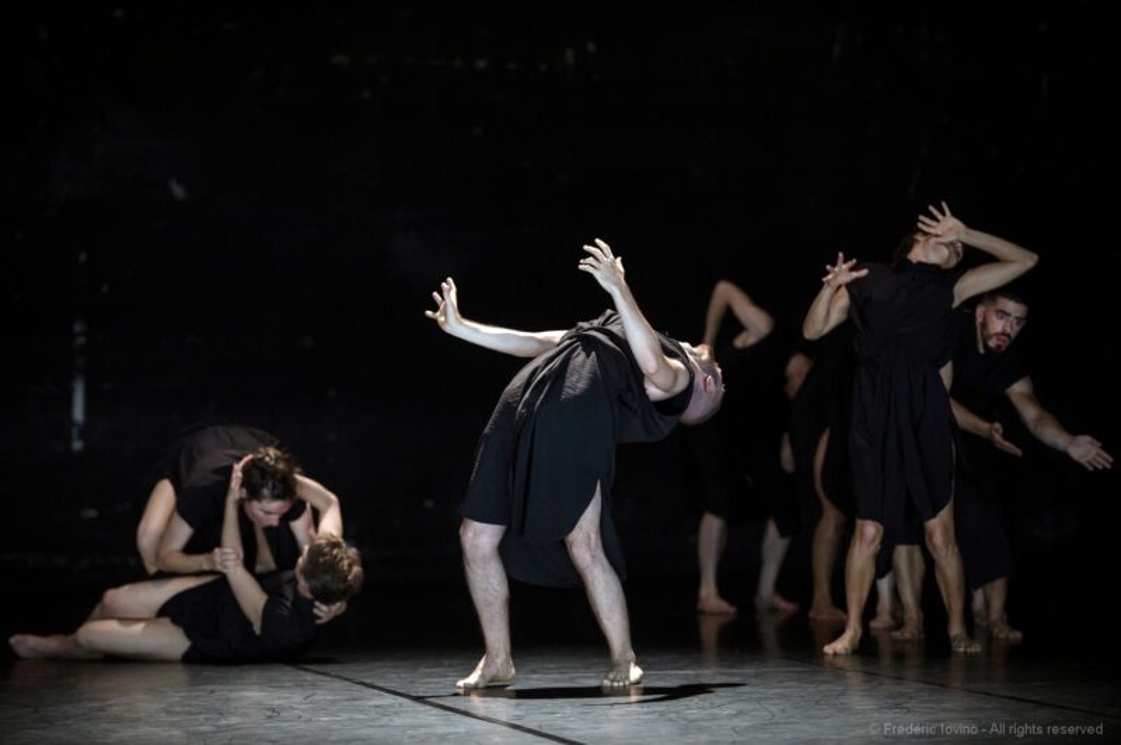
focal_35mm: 140
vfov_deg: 9.8
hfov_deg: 14.7
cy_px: 372
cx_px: 560
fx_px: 4356
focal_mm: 140
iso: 4000
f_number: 2.8
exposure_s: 1/160
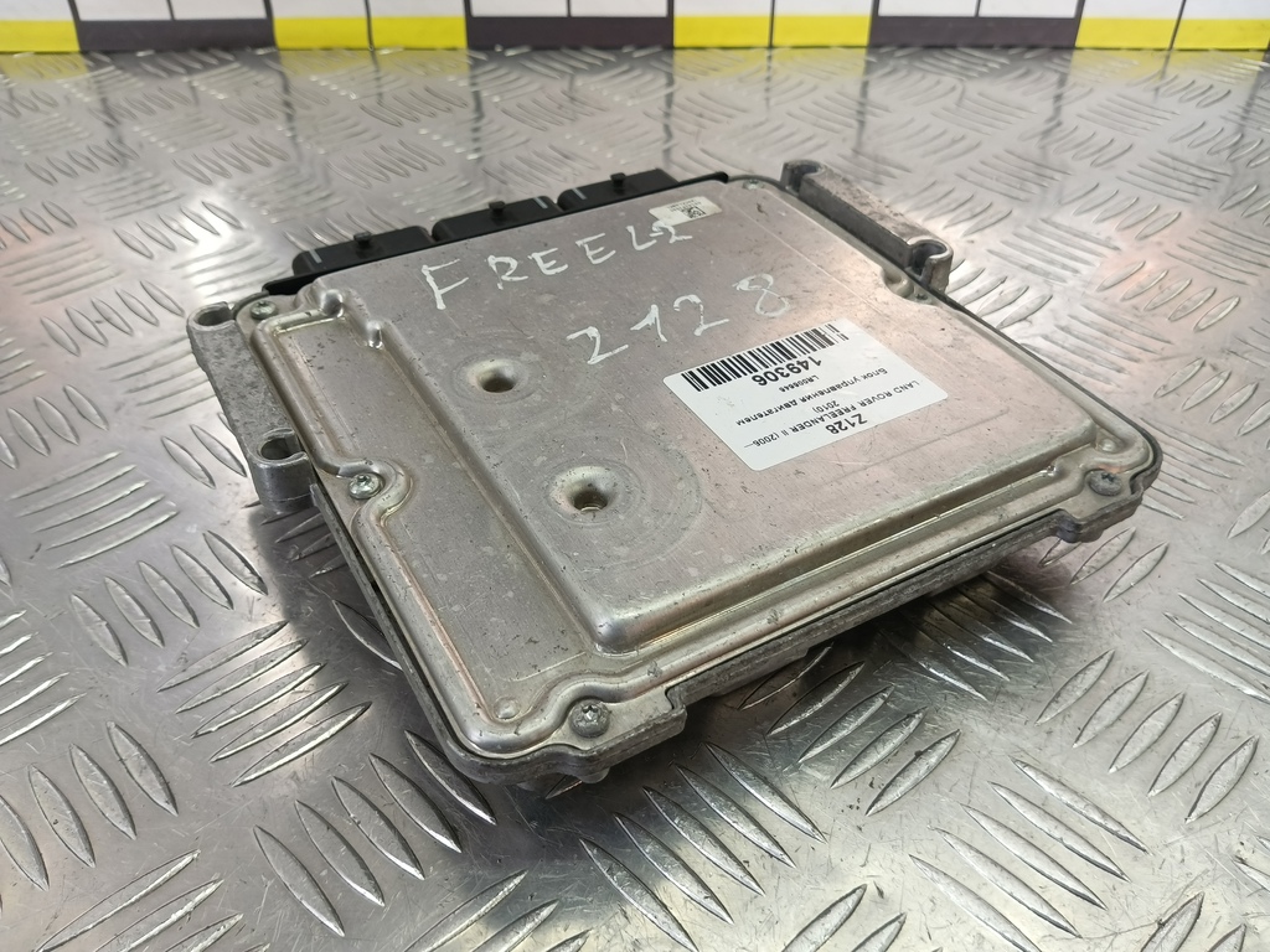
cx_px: 635
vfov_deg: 58.9
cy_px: 476
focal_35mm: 23
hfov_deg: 73.9
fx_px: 844
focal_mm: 4.11
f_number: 1.6
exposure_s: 1/50
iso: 91
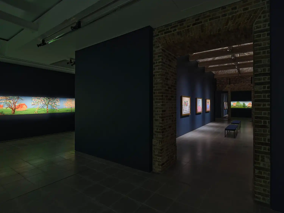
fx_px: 148
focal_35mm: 18
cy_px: 106
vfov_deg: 71.6
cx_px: 142
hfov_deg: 87.8
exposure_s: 1/2
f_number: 6.4
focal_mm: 23
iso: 500
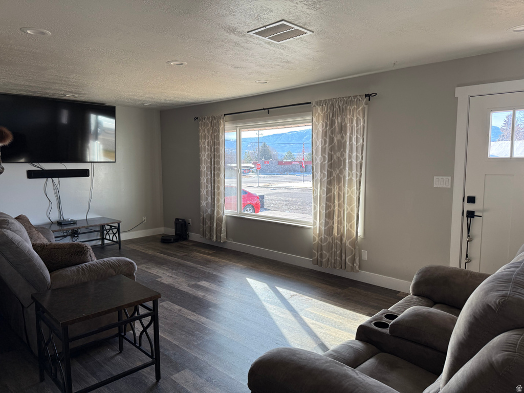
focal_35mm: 24
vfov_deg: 56.8
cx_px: 262
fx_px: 363
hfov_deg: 71.6
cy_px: 196
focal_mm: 6.76
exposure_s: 1/264
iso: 100
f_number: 1.78
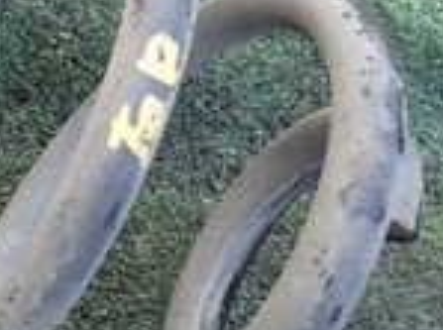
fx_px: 1289
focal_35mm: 101
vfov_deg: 13.7
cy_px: -175
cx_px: -312
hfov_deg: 16.7
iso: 100
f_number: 2
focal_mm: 4.5
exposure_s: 1/80
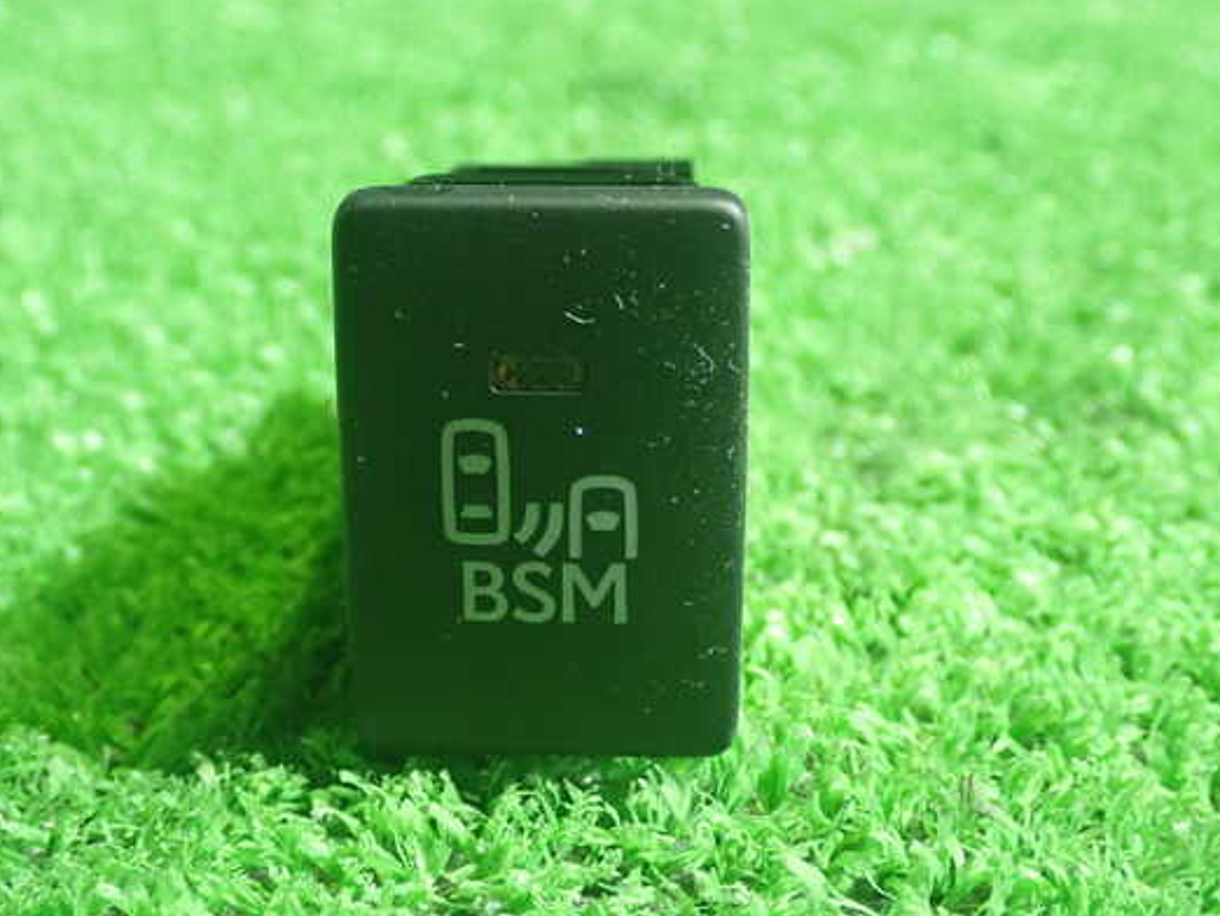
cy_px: 458
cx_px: 554
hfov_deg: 35.5
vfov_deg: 27.1
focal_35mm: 54
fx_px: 1904
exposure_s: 1/25
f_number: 3.1
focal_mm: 8.4
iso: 800
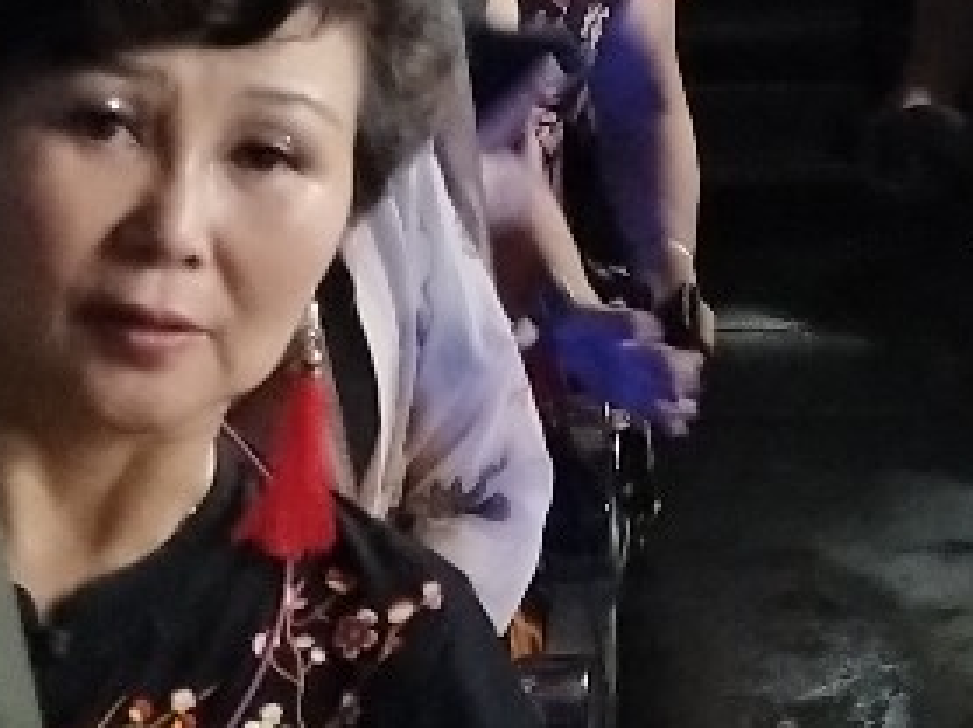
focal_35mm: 144
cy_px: 231
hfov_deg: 13.4
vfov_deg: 10.3
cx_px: 1127
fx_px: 4044
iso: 527
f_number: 1.7
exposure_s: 1/33
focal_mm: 4.28
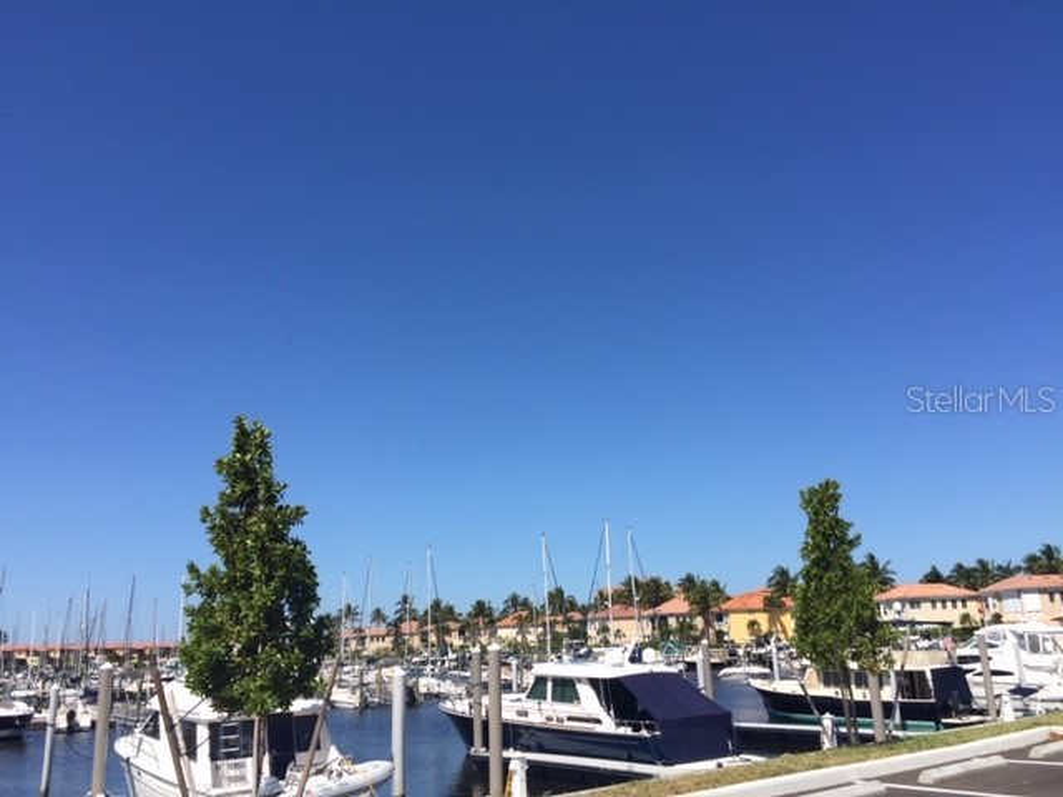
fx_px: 891
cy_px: 398
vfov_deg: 48.2
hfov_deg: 61.7
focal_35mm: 29
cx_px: 532
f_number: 2.2
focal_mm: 4.15
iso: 32
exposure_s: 1/2475
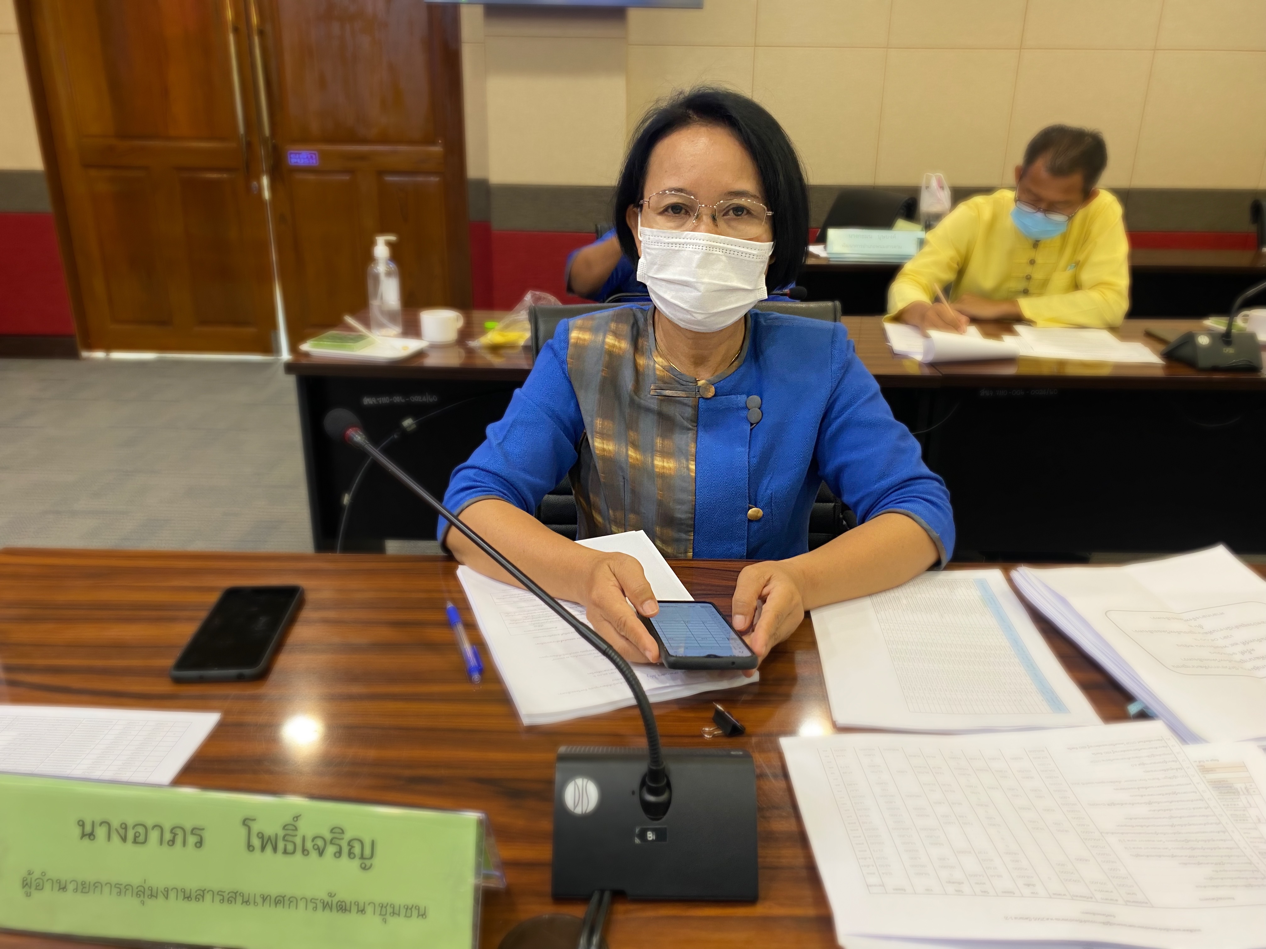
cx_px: 633
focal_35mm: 26
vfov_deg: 53.1
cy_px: 474
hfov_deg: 67.3
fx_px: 951
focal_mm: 4.25
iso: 160
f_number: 1.8
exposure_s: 1/50
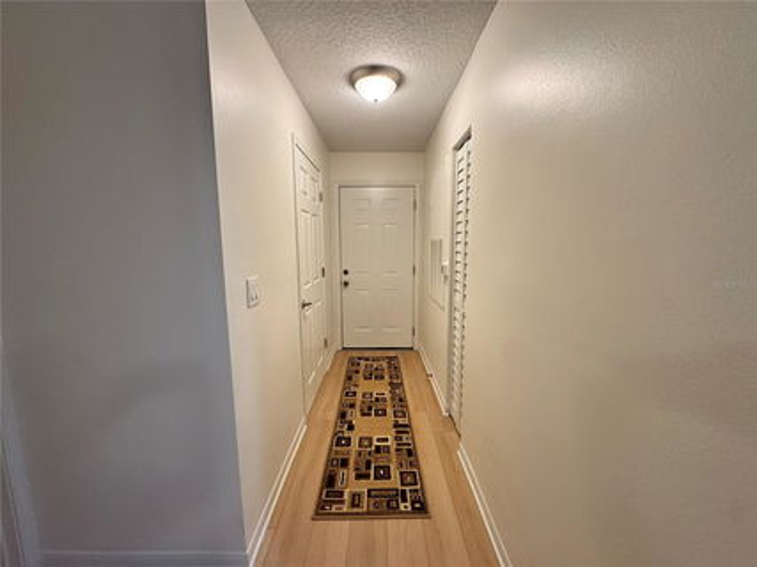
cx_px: 378
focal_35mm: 14
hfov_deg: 102.1
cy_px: 284
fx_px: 306
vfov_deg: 85.6
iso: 320
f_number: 2.2
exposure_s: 1/120
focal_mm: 2.22
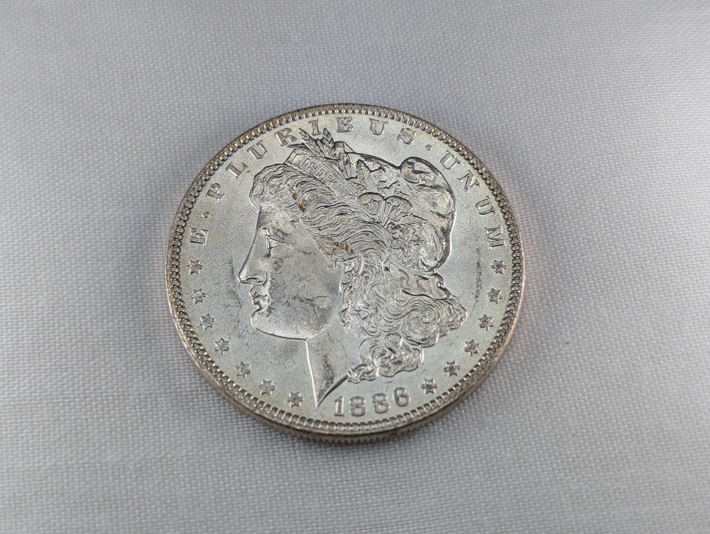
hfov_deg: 38.9
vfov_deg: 29.8
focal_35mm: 49
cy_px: 267
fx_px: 1007
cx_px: 355
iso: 24
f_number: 1.68
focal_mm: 6.9
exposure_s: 1/978
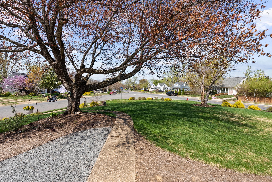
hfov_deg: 96.7
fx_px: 121
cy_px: 91
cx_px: 136
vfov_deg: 73.8
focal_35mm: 16
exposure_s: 1/400
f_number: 8
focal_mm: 16
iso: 200
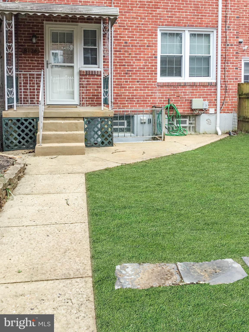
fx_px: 297
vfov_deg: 58.4
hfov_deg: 45.4
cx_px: 124
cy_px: 166
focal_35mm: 31
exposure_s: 1/120
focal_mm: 3.3
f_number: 2.4
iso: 32
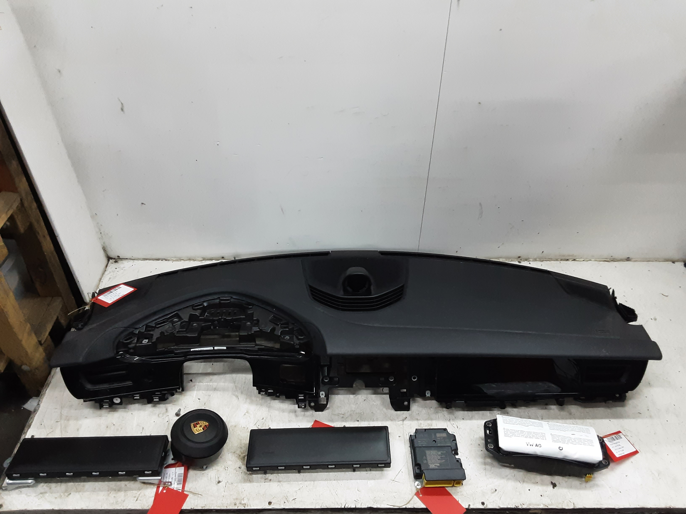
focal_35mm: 27
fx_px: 535
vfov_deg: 51.4
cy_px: 257
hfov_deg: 65.3
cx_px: 343
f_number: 1.9
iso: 160
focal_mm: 2.91
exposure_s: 1/33
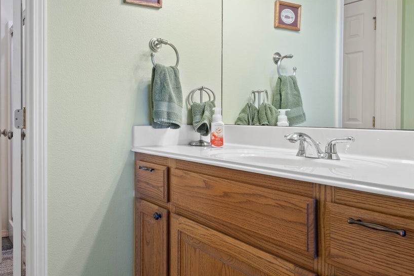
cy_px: 110
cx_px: 94
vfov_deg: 43.4
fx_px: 345
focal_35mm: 30
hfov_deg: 58.1
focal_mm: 16
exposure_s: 1/1.25
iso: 250
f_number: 9
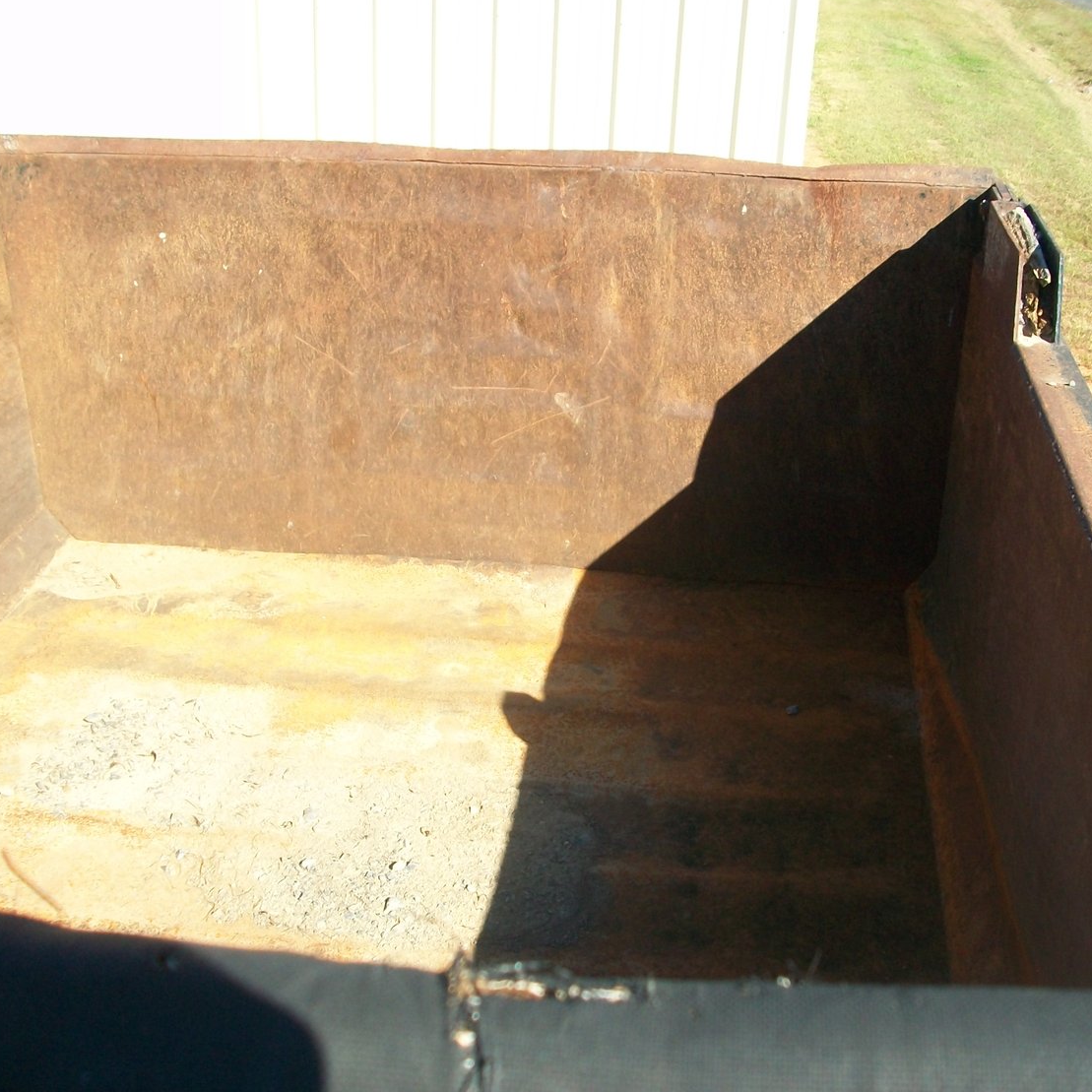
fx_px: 1463
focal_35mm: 41
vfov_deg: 40.9
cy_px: 548
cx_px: 645
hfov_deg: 40.8
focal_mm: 5.7
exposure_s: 1/500
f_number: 2.8
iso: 80
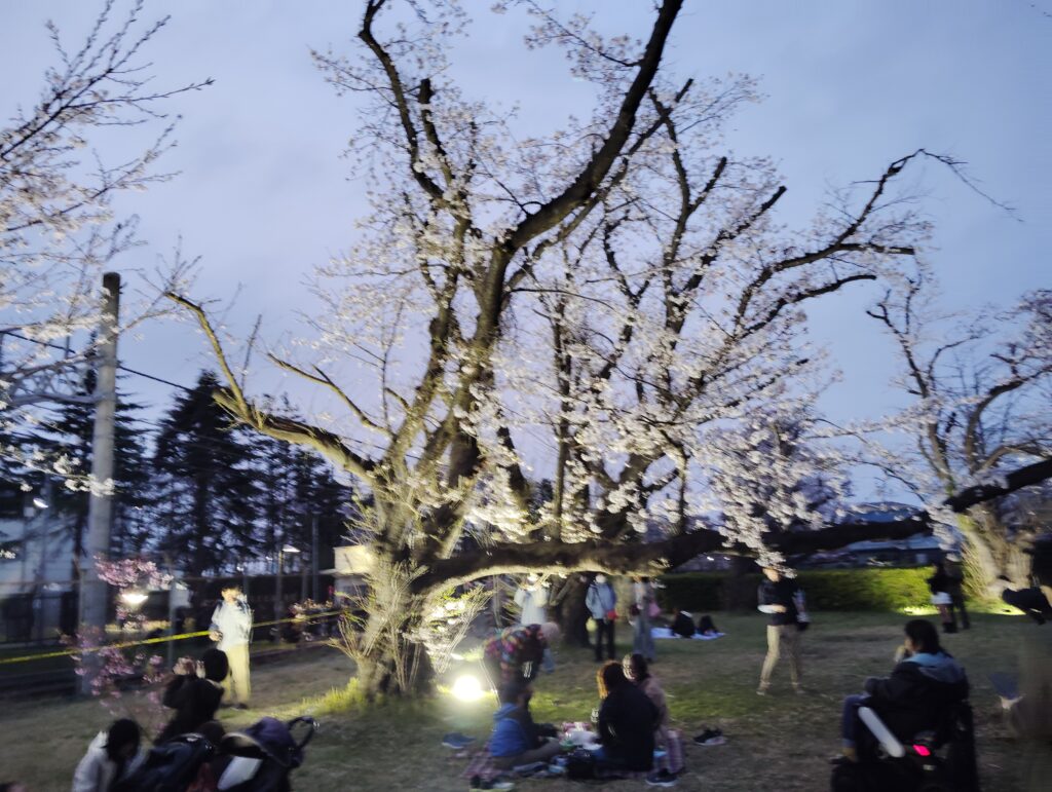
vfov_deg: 49.9
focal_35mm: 28
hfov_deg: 63.4
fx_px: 852
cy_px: 396
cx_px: 526
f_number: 1.8
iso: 842
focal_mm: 4.22
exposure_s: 1/33.3
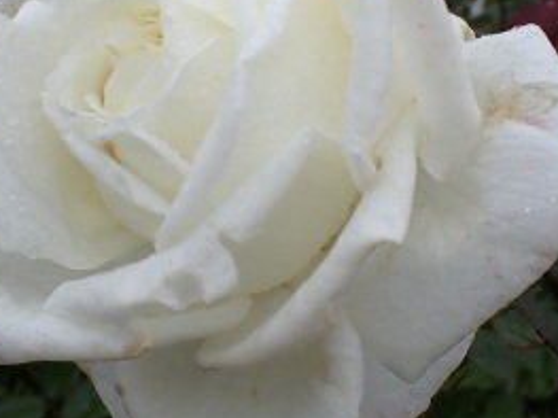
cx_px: 159
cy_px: 198
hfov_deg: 33.3
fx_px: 918
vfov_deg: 25.6
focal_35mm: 57
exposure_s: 1/800
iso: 100
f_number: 3.2
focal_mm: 5.4
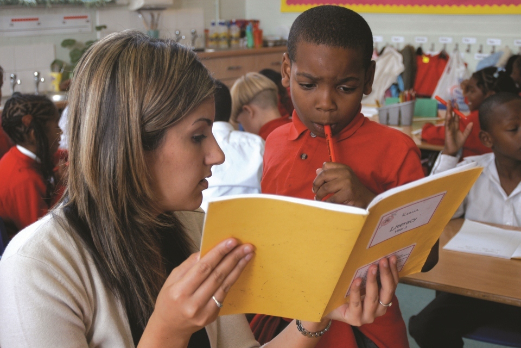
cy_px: 174
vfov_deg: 25.8
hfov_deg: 37.9
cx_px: 260
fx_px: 760
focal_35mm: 52
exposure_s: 1/80
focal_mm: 35
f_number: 4.5
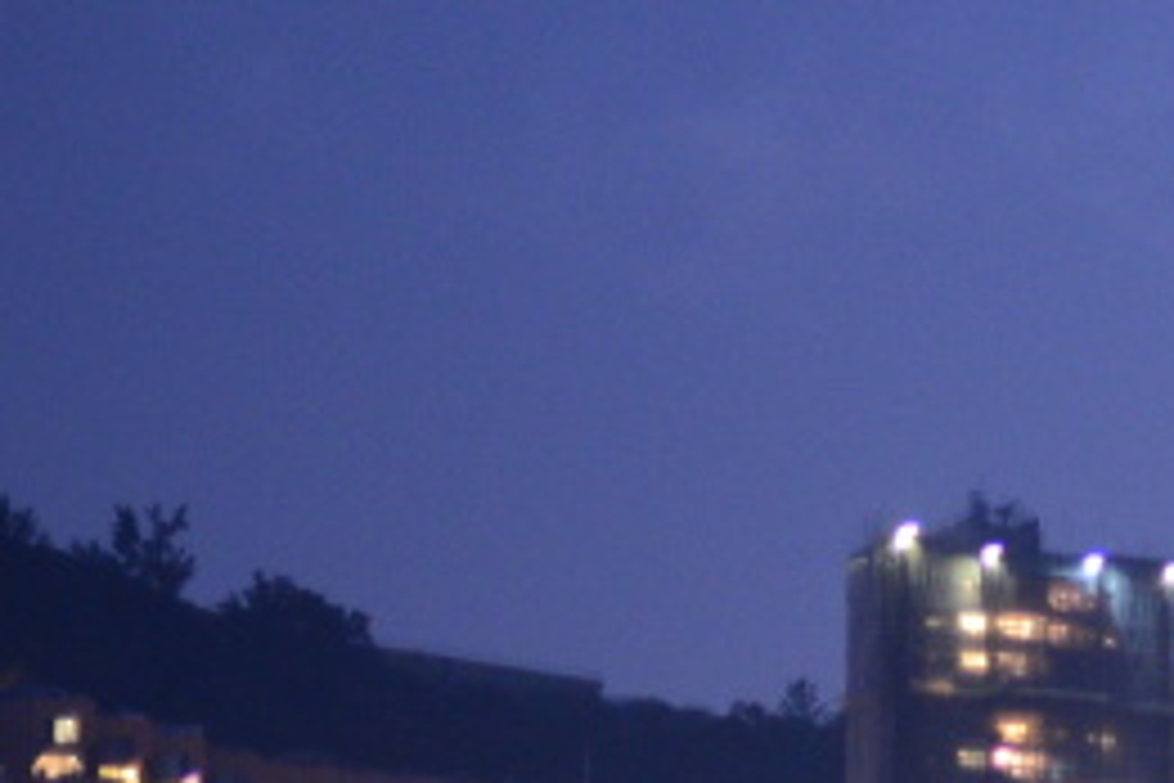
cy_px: 1370
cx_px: 2051
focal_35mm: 230
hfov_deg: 8.6
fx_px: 7500
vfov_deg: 5.9
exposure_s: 1/30
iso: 1600
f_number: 1.4
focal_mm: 50
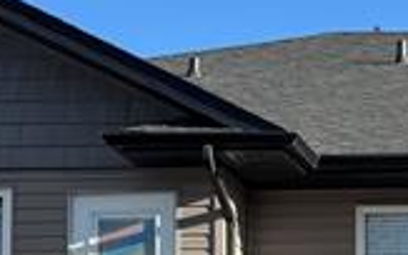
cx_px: 583
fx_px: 1780
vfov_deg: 8.1
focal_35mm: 160
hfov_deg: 12.5
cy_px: 348
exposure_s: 1/1980
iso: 80
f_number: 1.78
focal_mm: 6.76
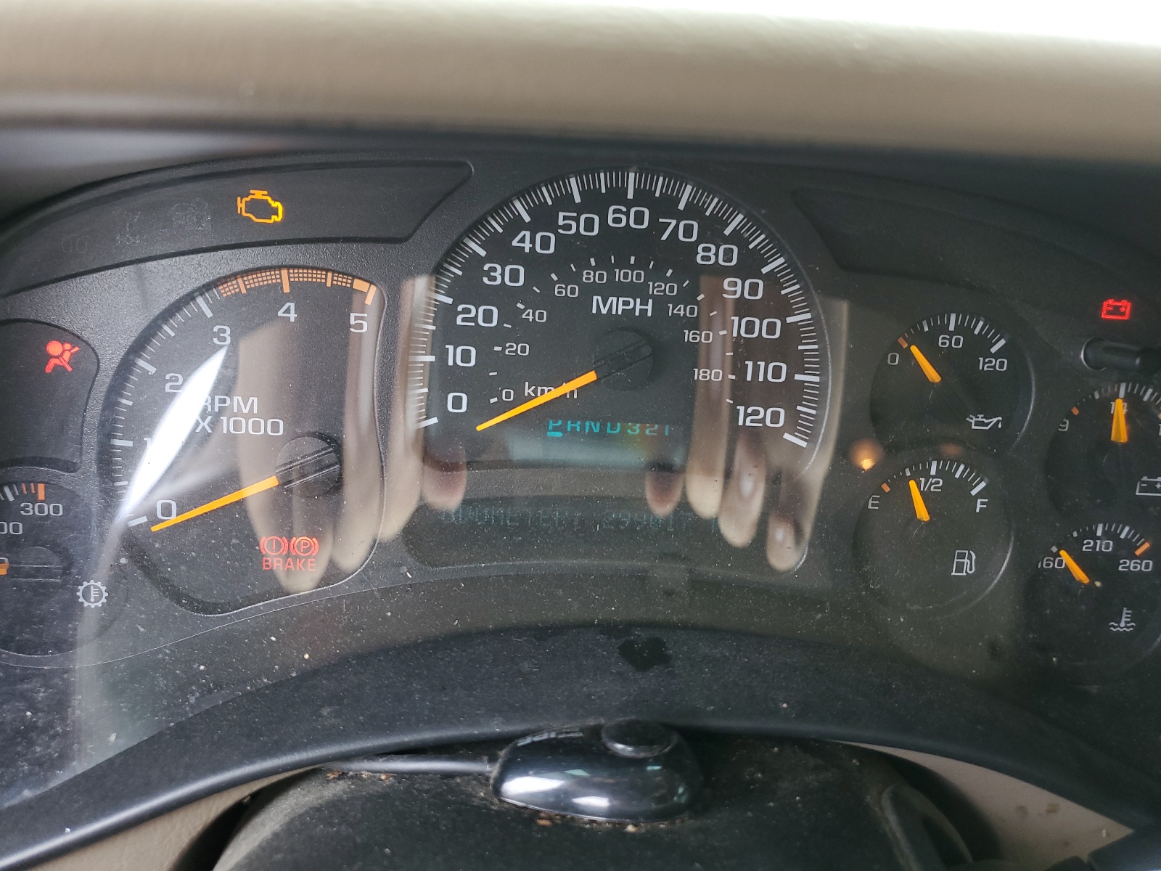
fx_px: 872
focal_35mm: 26
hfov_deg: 67.3
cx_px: 580
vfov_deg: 53.1
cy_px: 436
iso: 61
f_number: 1.5
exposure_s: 1/50
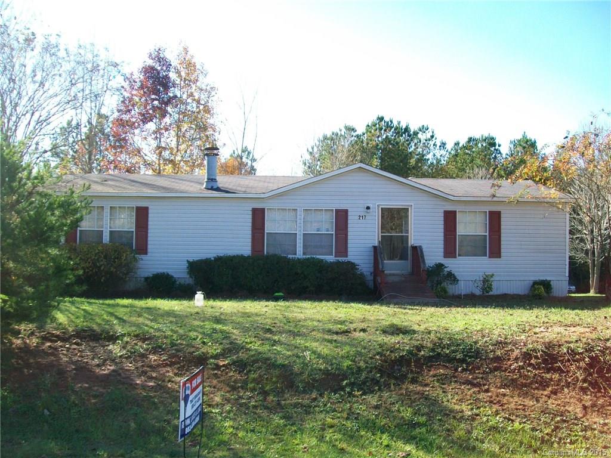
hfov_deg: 51.4
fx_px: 635
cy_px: 229
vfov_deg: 39.7
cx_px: 306
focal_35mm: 36
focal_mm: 6
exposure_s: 1/250
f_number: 2.7
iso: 64
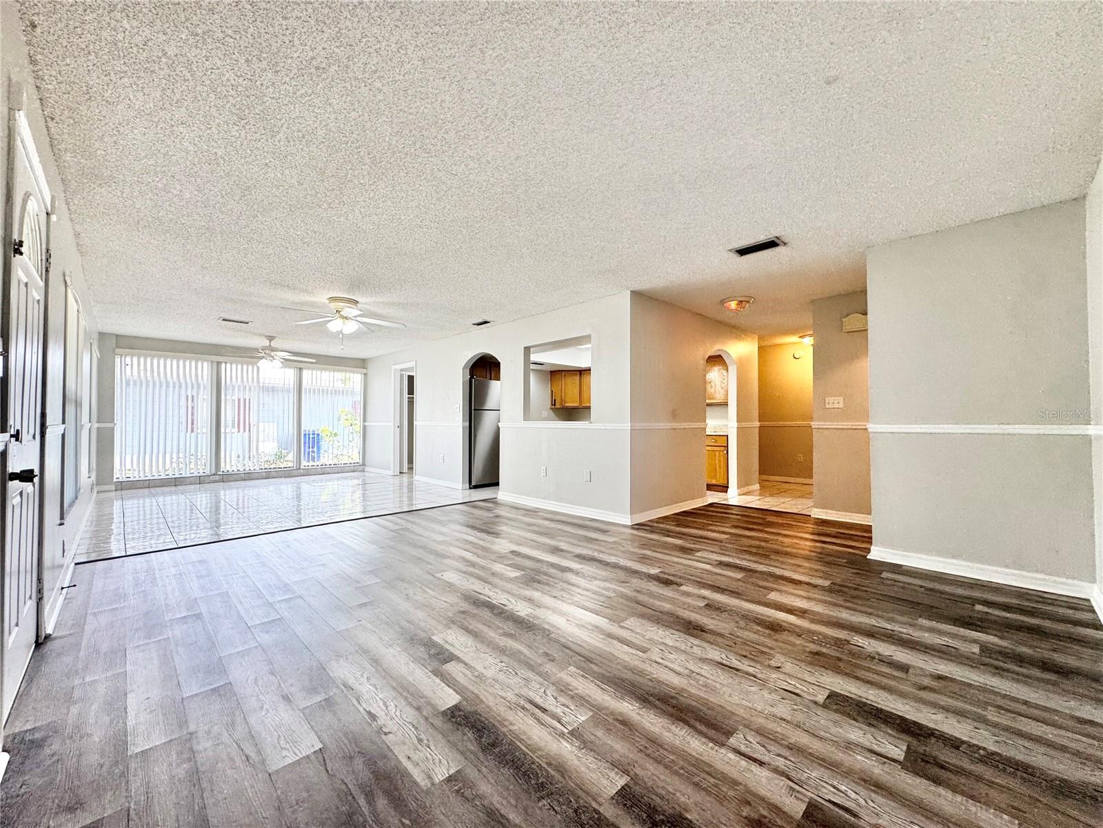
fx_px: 446
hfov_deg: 102.1
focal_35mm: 14
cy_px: 414
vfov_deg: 85.7
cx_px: 552
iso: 100
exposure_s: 1/120
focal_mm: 2.22
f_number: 2.2
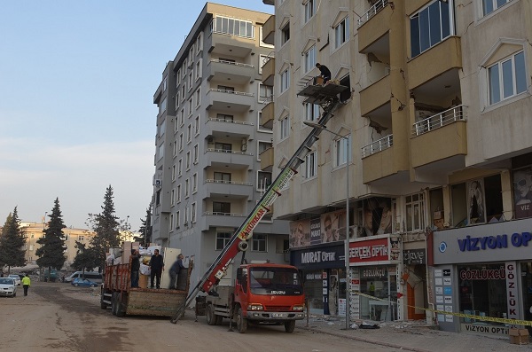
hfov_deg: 53.2
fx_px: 531
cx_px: 266
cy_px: 176
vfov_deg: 36.7
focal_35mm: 36
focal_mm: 24
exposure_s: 1/160
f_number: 6.3
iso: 100
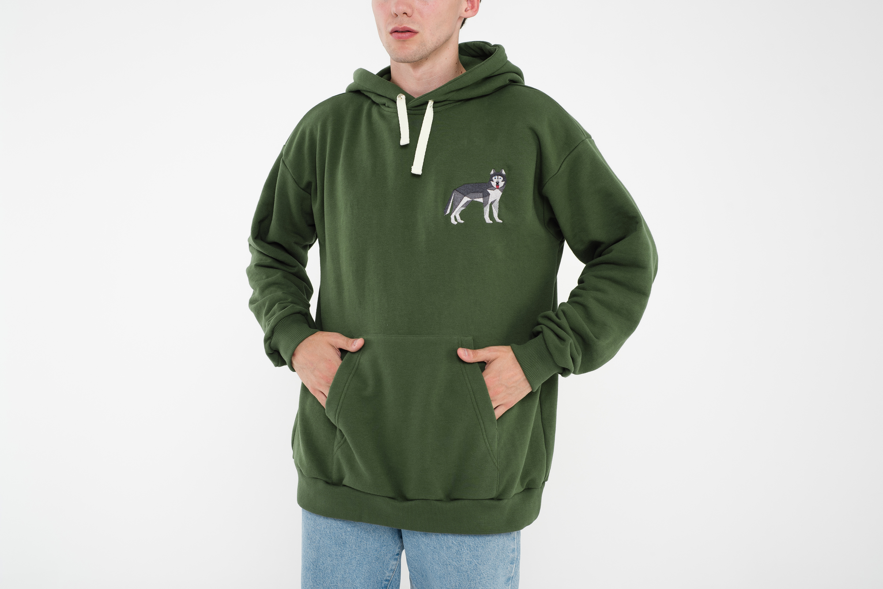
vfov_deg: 27.0
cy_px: 294
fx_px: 1227
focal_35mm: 50
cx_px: 442
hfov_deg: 39.6
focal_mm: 50
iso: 125
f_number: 6.3
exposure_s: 1/125
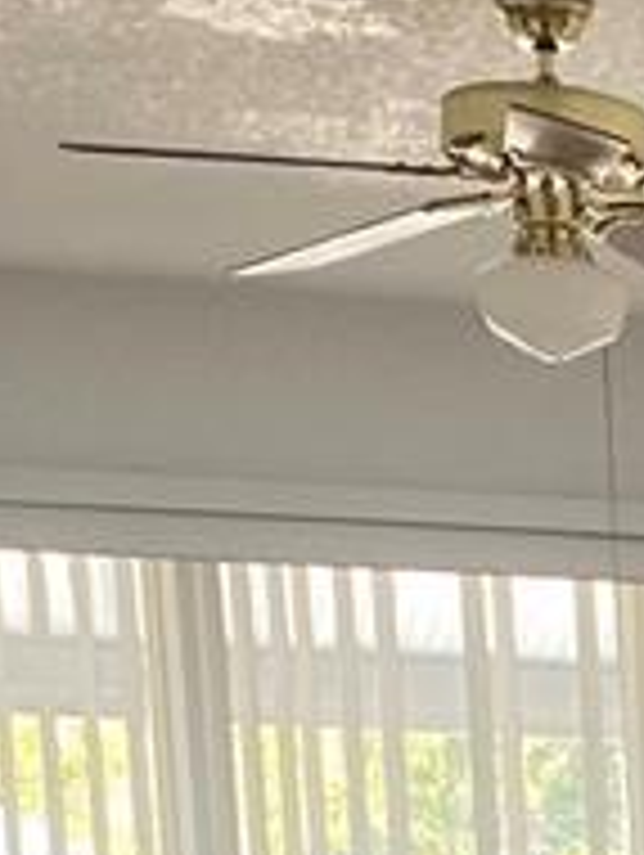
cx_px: 1761
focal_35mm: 164
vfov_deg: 10.7
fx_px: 4059
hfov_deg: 8.1
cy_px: 1894
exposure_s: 1/60
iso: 64
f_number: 1.8
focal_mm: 4.25
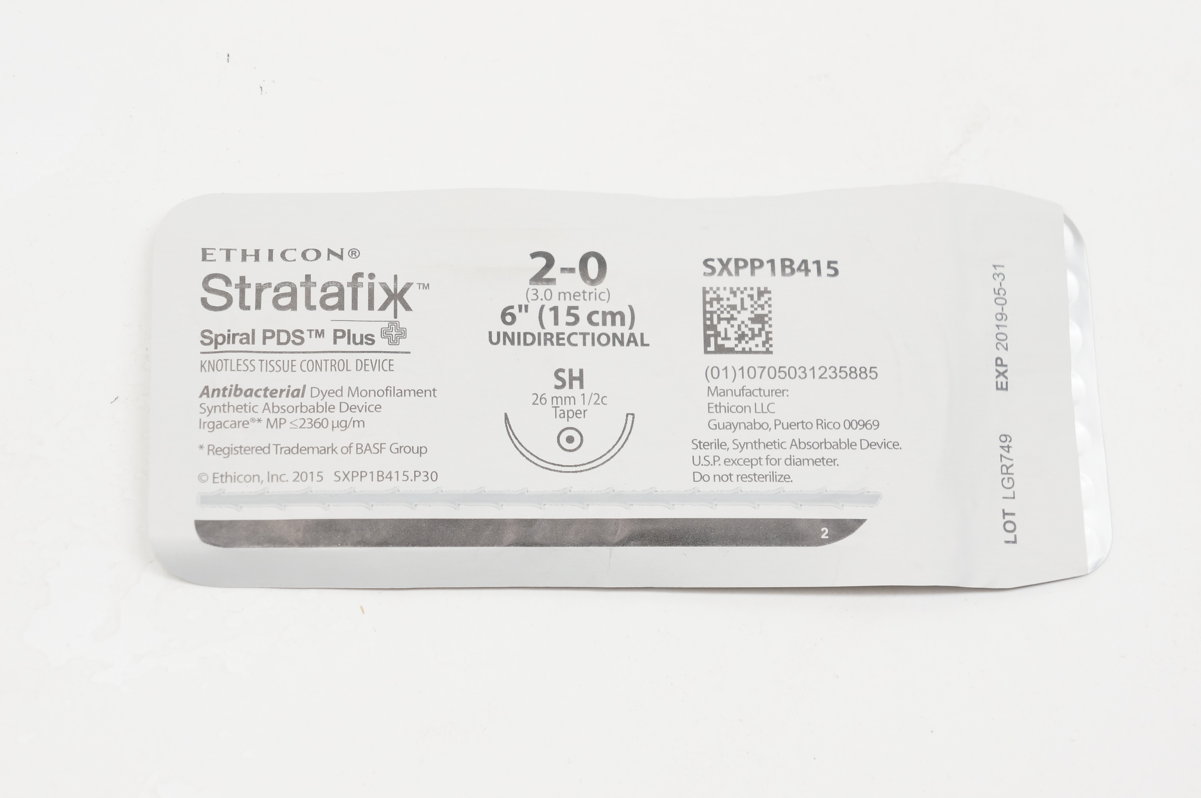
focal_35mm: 82
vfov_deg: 16.5
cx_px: 600
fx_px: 2749
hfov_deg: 24.6
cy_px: 399
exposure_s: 1/80
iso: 800
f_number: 7.1
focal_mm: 55
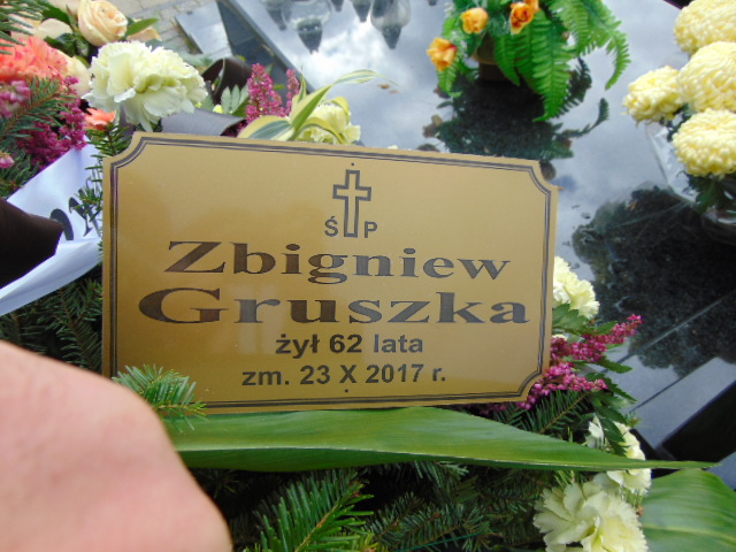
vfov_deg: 54.9
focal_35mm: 25
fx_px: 532
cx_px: 368
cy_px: 276
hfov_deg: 69.4
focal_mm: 4.5
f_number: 3
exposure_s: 1/400
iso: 80
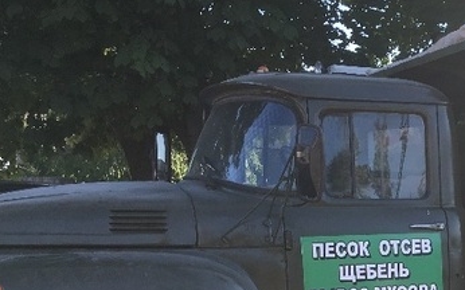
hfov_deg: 27.6
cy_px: 336
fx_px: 899
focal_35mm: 71
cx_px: 441
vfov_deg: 17.6
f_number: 2.2
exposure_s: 1/478
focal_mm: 4.15
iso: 25
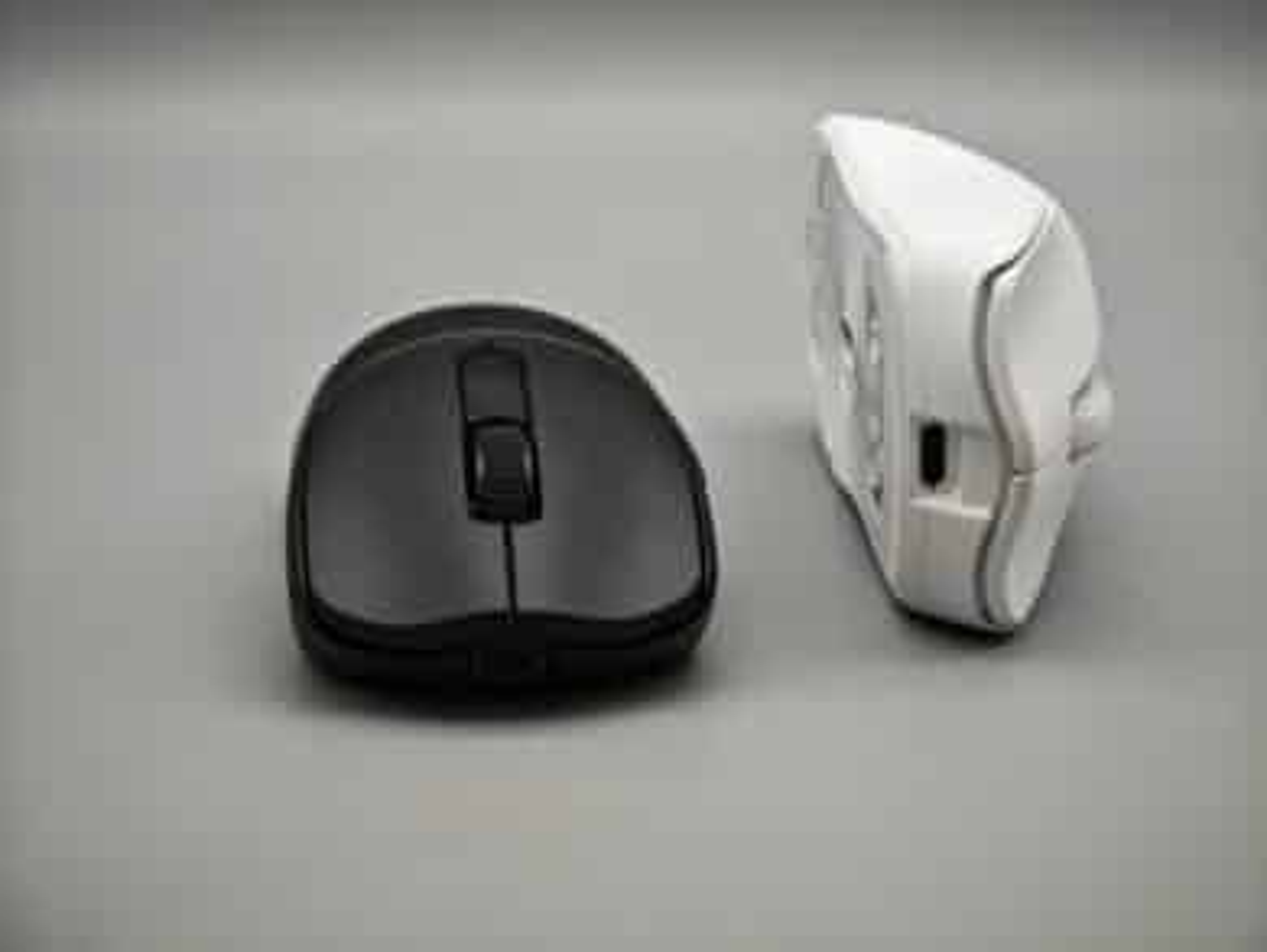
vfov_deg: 19.7
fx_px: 2747
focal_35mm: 75
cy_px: 476
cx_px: 634
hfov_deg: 26.0
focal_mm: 12.28
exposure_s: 1/174
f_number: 1.8
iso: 50
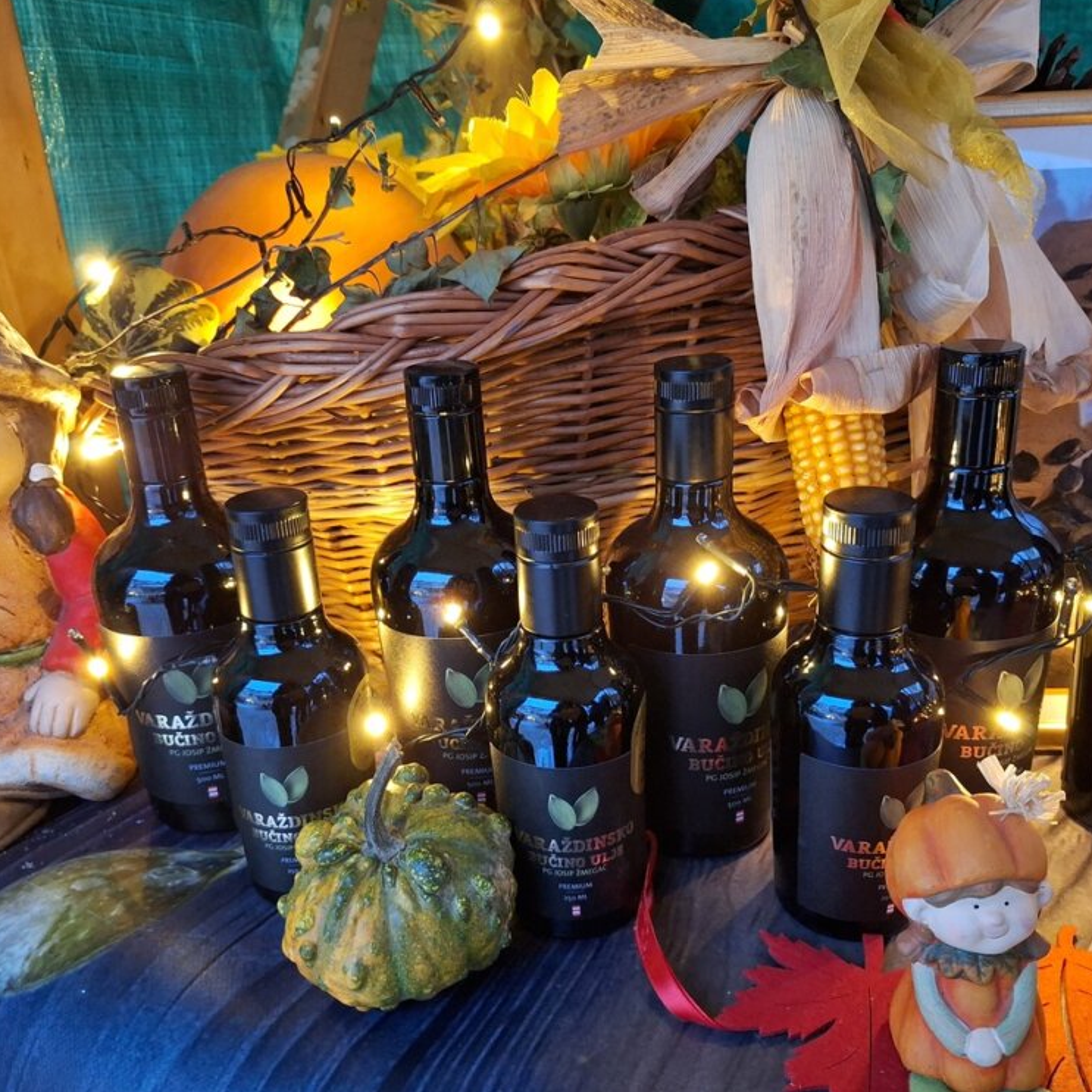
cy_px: 544
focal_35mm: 28
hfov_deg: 57.3
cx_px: 535
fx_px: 999
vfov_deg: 57.3
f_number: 1.8
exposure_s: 1/25
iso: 320
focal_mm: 5.54
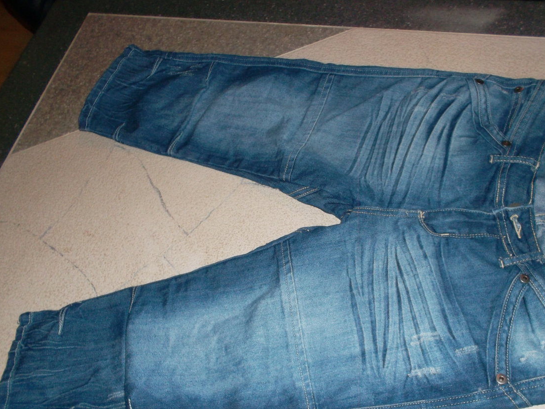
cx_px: 306
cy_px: 248
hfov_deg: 53.8
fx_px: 535
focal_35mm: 34
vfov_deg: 41.6
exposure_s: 1/45
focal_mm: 4.1
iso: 100
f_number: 3.3
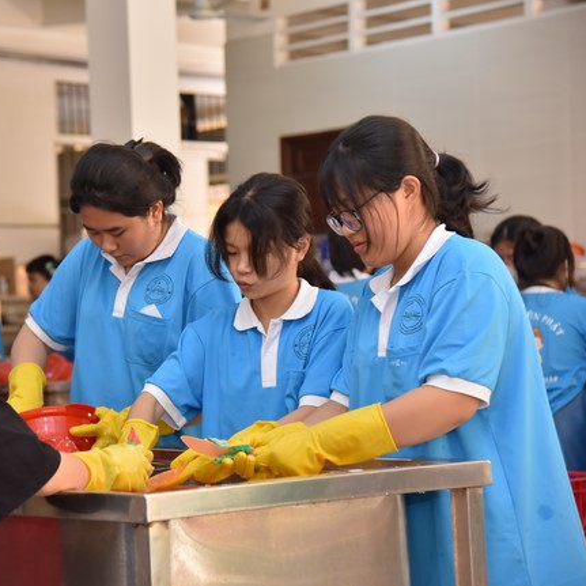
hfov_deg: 17.3
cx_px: 160
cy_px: 292
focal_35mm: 100
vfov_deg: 17.4
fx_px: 1915
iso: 1600
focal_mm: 78
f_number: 4.5
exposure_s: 1/160
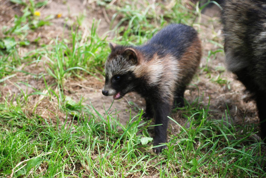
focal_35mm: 225
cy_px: 89
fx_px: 1664
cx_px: 133
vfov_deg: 6.1
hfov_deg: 9.1
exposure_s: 1/400
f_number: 4.5
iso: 400
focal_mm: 150
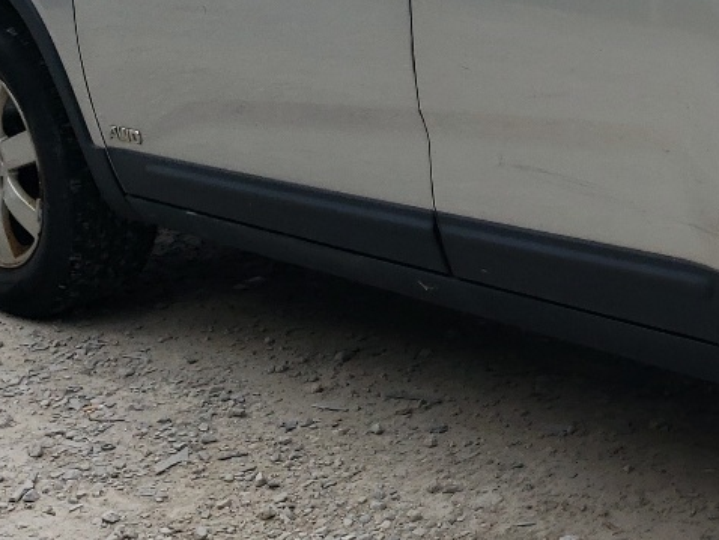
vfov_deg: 16.9
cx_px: 893
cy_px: 107
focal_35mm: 87
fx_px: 1808
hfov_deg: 20.8
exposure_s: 1/2000
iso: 50
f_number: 1.5
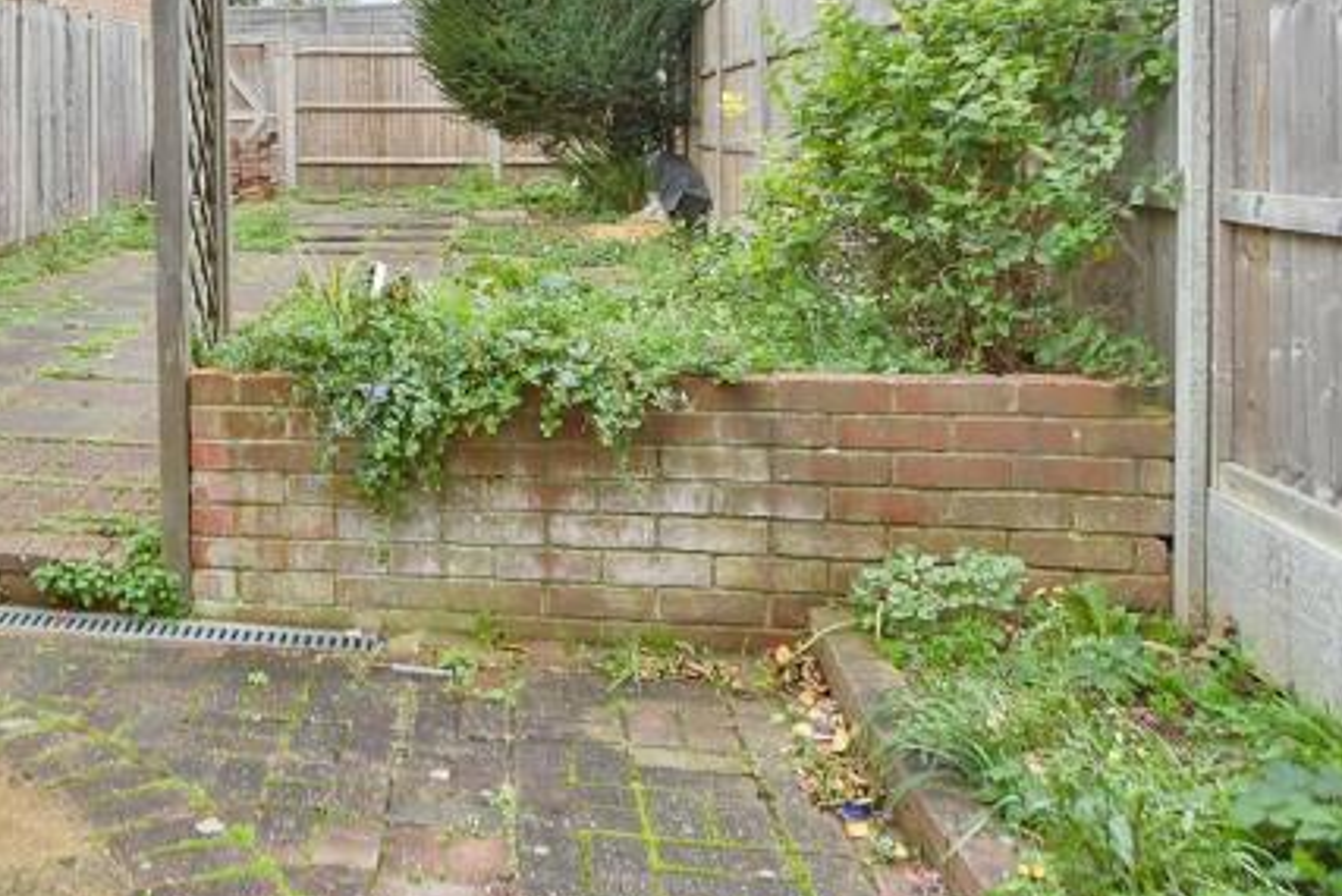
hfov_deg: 46.8
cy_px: 152
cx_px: 88
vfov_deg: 35.5
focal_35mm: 36
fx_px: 1342
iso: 500
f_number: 5
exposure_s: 1/100
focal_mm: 10
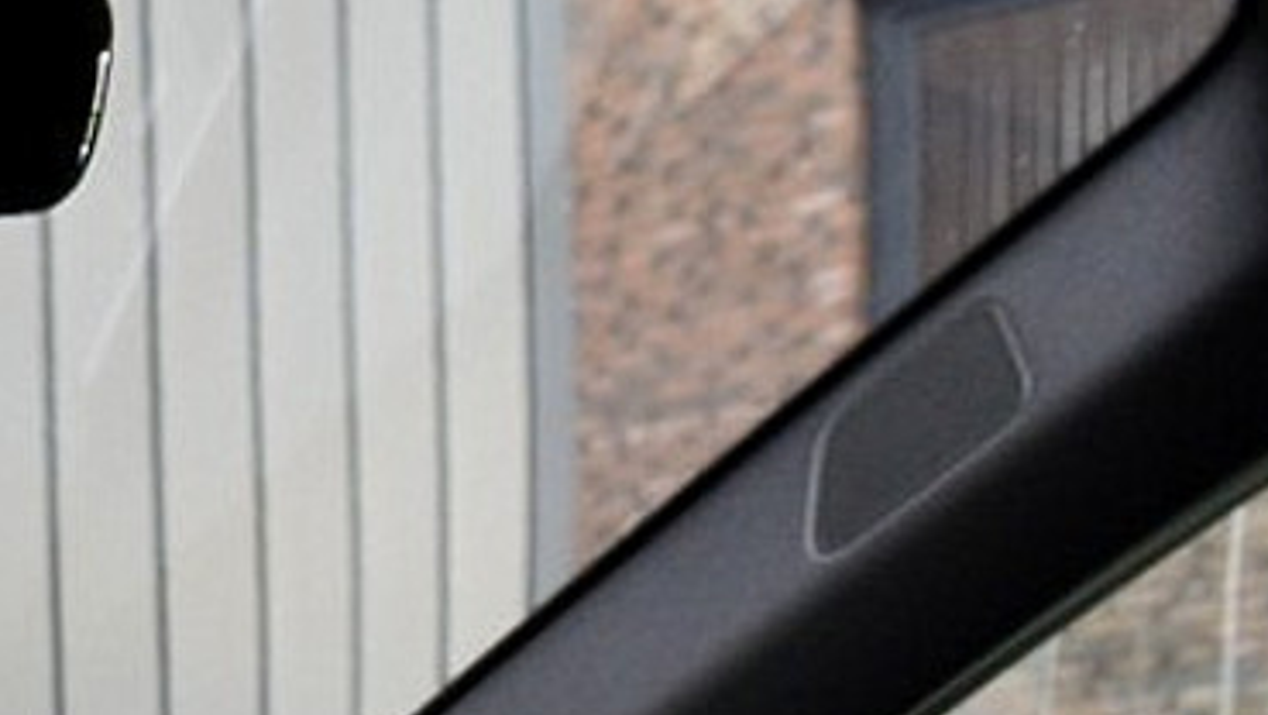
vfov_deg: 7.6
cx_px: -1299
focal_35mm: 147
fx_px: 4945
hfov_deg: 12.7
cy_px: 1863
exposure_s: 1/60
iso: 640
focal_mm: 18
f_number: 8
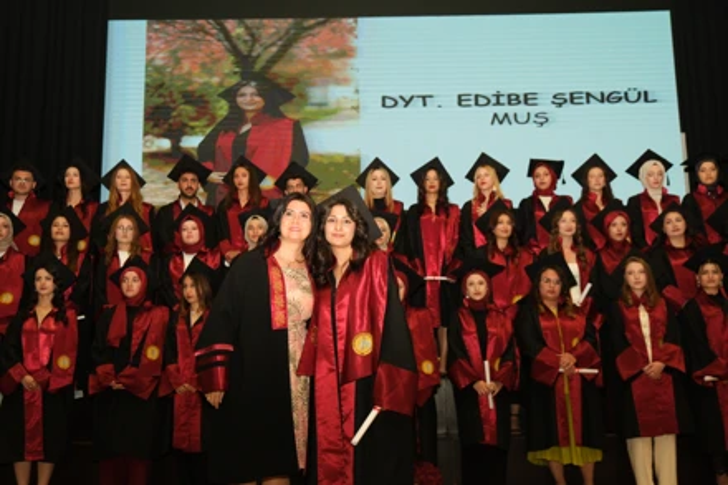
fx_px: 687
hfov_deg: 55.8
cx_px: 364
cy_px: 242
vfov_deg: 38.9
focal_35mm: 34
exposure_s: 1/160
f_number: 2.8
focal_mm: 22.7
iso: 1000
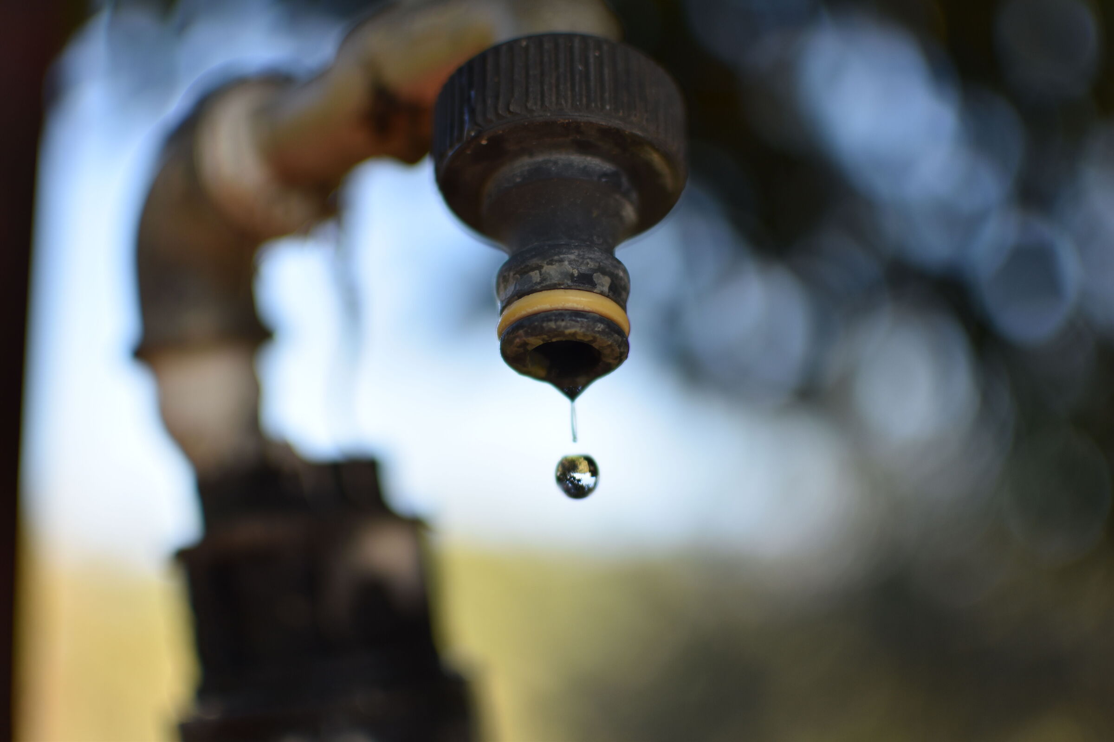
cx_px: 557
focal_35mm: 52
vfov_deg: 25.8
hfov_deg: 37.9
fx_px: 1624
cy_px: 371
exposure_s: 1/1250
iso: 100
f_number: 1.8
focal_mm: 35
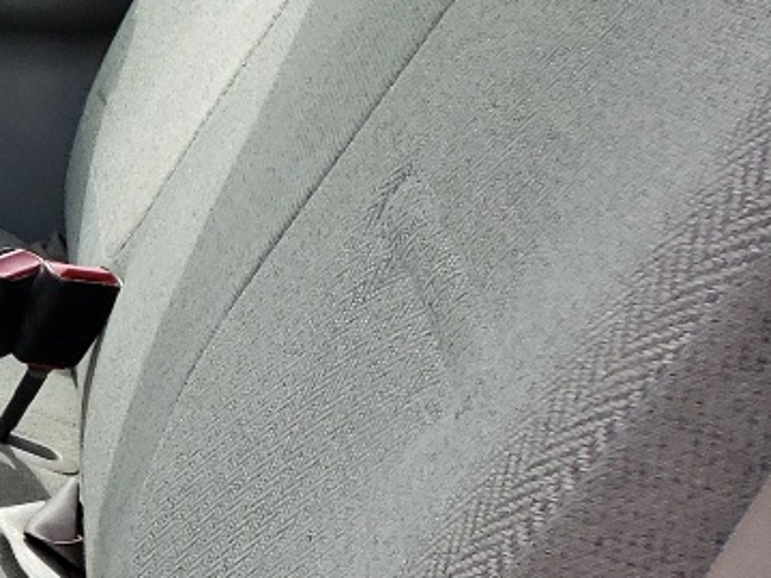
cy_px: 559
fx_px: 2583
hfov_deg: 13.6
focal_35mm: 116
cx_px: -919
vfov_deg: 12.6
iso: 50
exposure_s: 1/625
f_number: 1.5
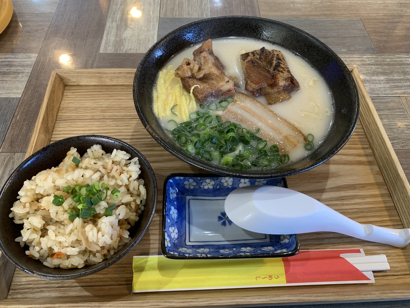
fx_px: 308
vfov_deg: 53.1
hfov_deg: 67.3
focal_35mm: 26
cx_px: 205
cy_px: 154
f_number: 1.8
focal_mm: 4.25
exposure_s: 1/60
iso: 125
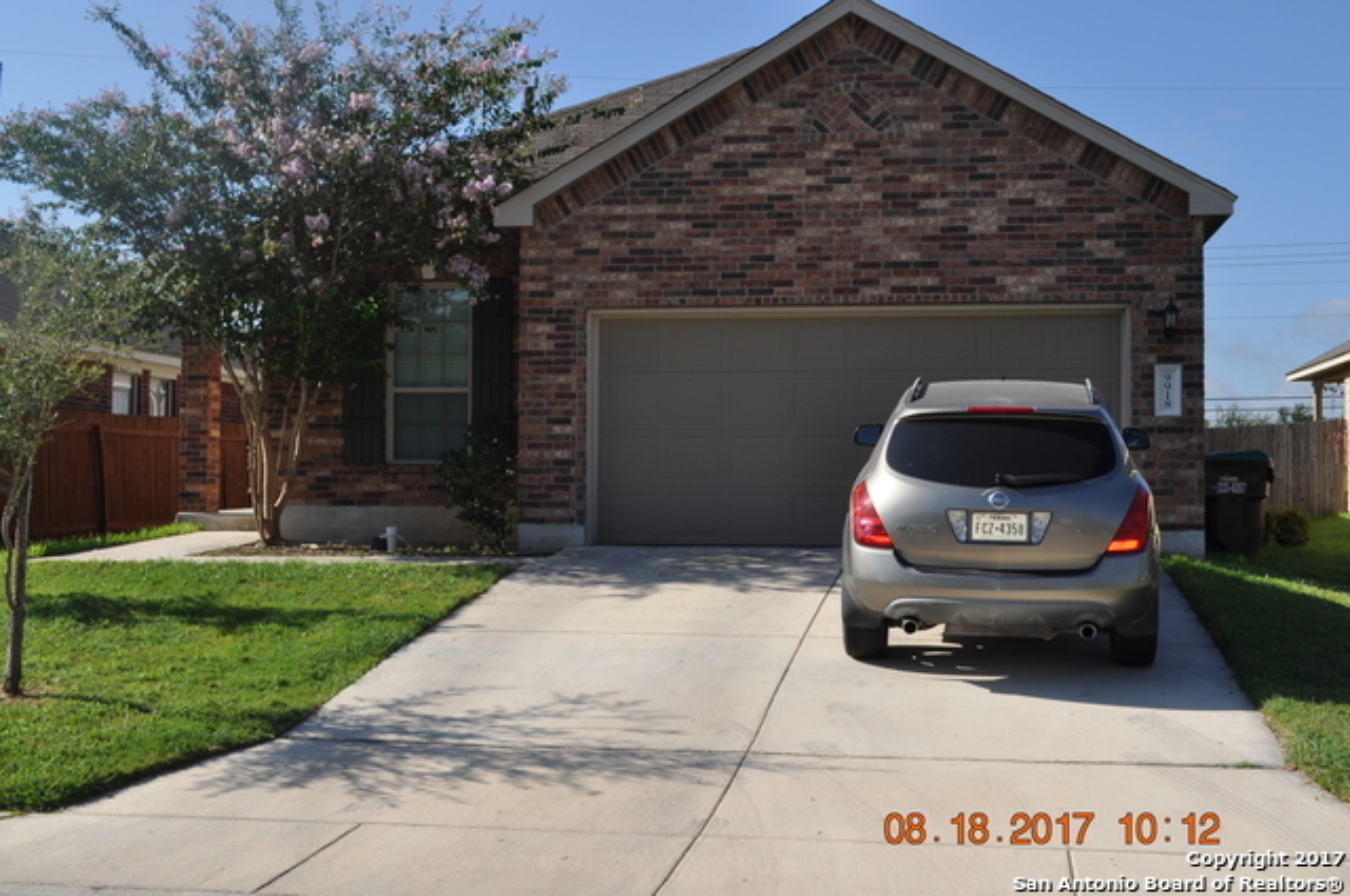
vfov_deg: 29.8
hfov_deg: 43.7
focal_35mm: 45
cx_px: 675
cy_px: 448
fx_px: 1685
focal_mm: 30
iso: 200
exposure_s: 1/200
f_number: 13
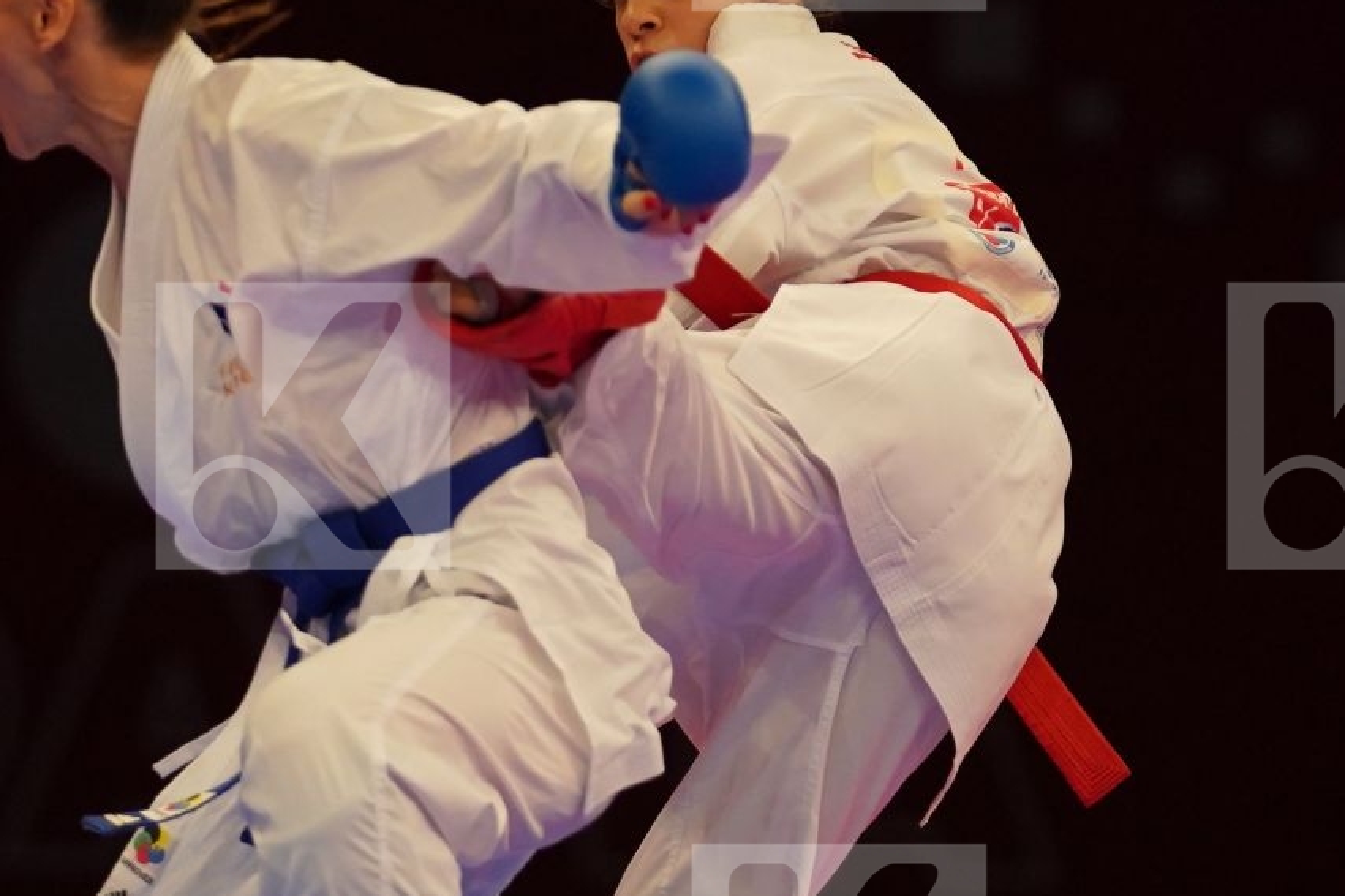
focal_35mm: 533
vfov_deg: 2.6
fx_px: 19908
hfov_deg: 3.9
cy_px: 427
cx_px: 839
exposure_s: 1/1000
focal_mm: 168
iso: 2000
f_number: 2.8
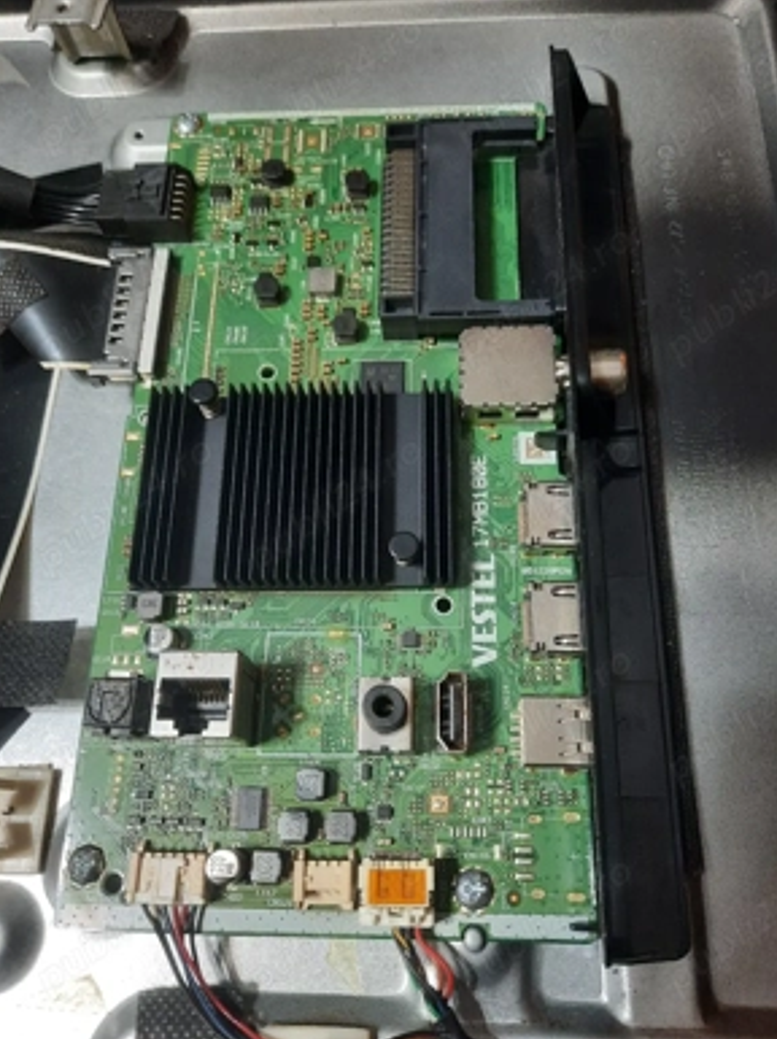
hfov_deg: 53.0
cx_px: 388
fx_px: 779
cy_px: 537
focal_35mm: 26
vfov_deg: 67.3
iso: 320
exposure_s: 1/33
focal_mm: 4.6
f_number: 2
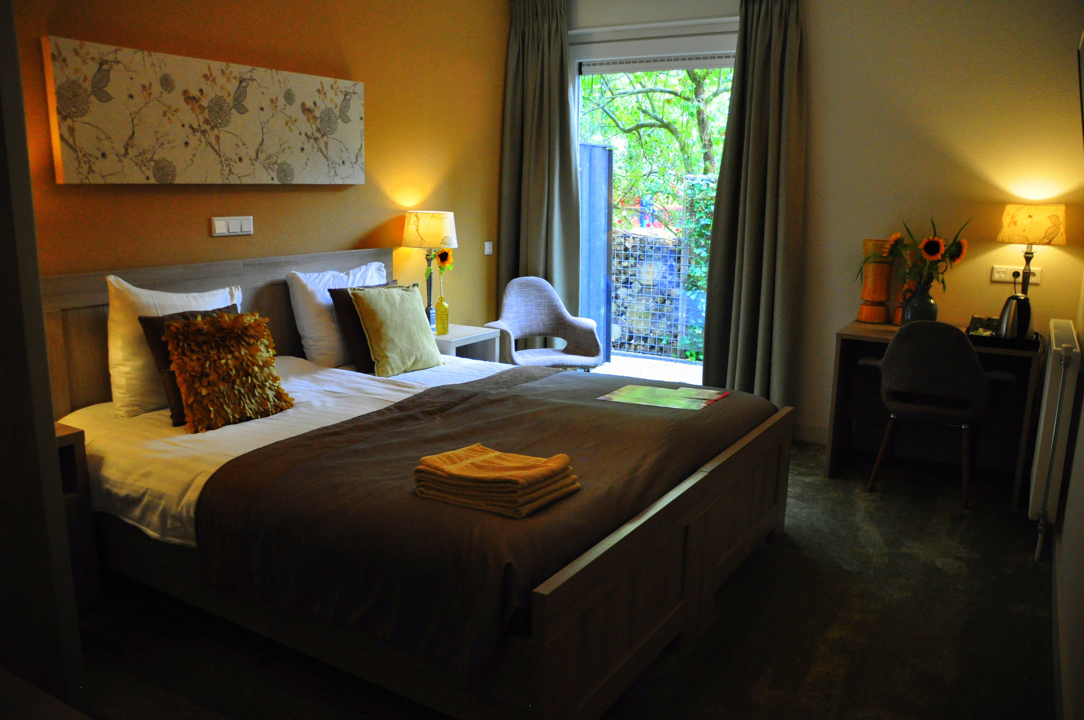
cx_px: 542
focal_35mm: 27
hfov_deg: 67.4
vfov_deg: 47.8
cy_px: 360
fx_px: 812
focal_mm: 18
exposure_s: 1/60
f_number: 3.5
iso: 1600
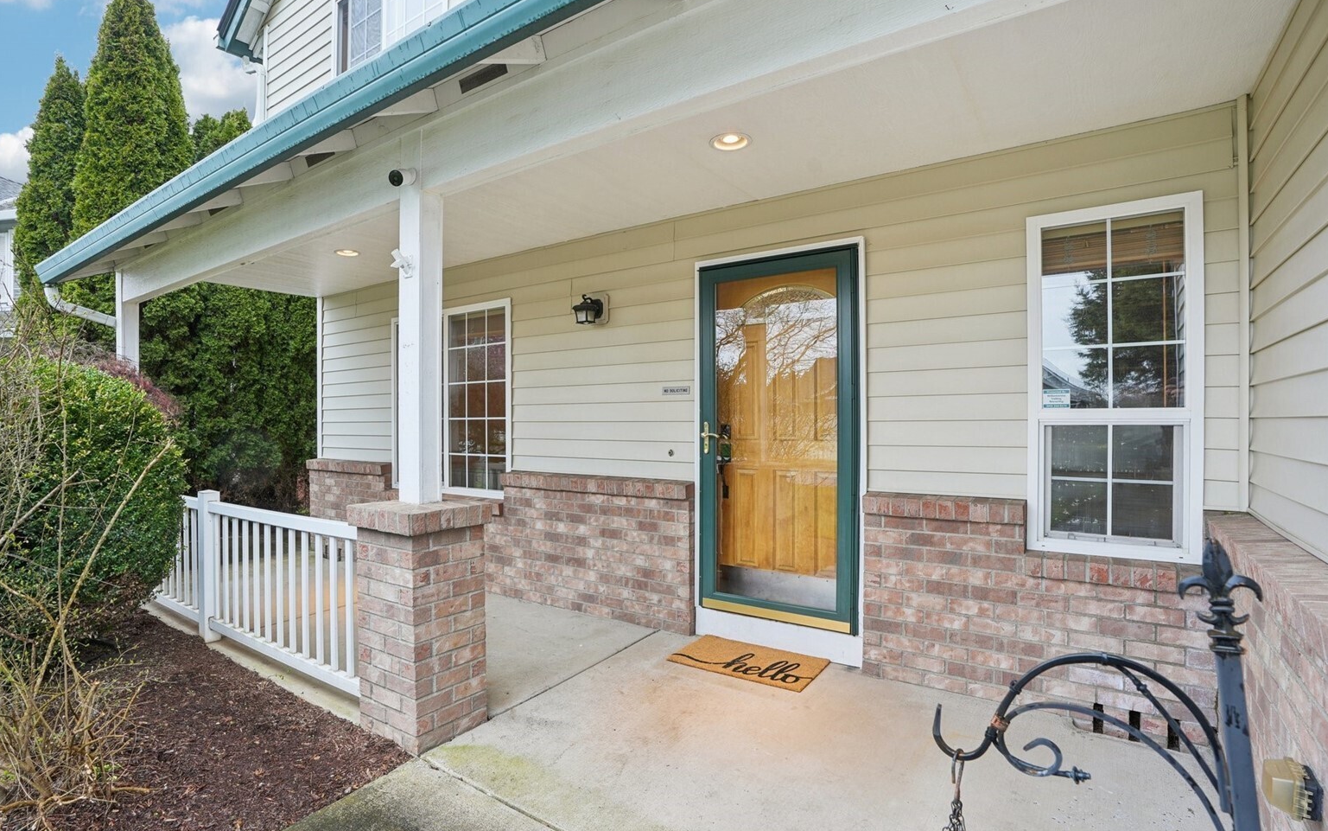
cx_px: 599
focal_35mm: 18
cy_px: 422
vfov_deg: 65.0
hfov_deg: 90.8
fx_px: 652
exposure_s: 1/6
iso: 100
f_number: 8
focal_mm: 16
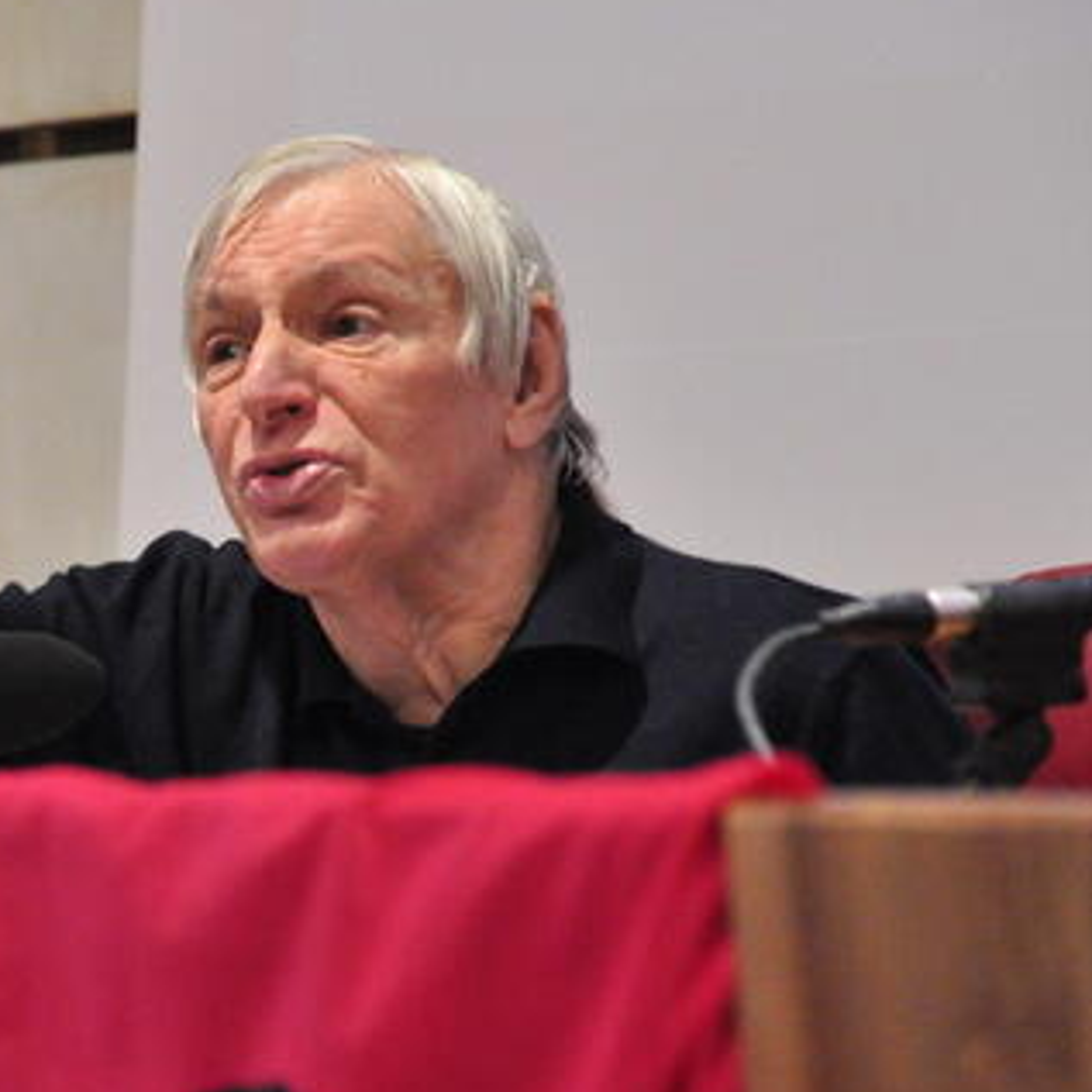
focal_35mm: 295
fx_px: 10526
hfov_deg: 5.9
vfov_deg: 5.9
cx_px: 7
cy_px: 642
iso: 2500
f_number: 5.6
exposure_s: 1/50
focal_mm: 105
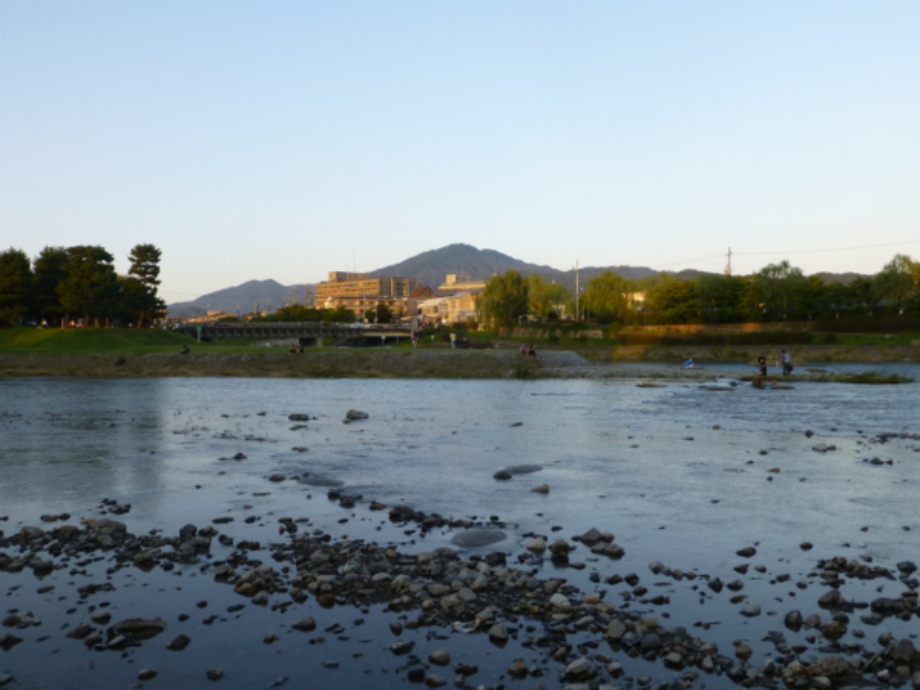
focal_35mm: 30
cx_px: 460
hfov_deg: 60.0
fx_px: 797
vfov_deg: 46.8
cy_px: 345
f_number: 4
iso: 100
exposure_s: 1/160
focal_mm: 5.4
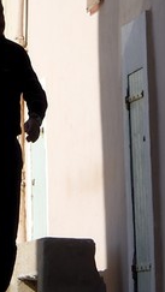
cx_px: -47
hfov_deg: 4.4
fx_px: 2143
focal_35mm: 276
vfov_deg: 6.9
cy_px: -610
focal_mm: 40
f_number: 16
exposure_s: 1/250
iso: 200
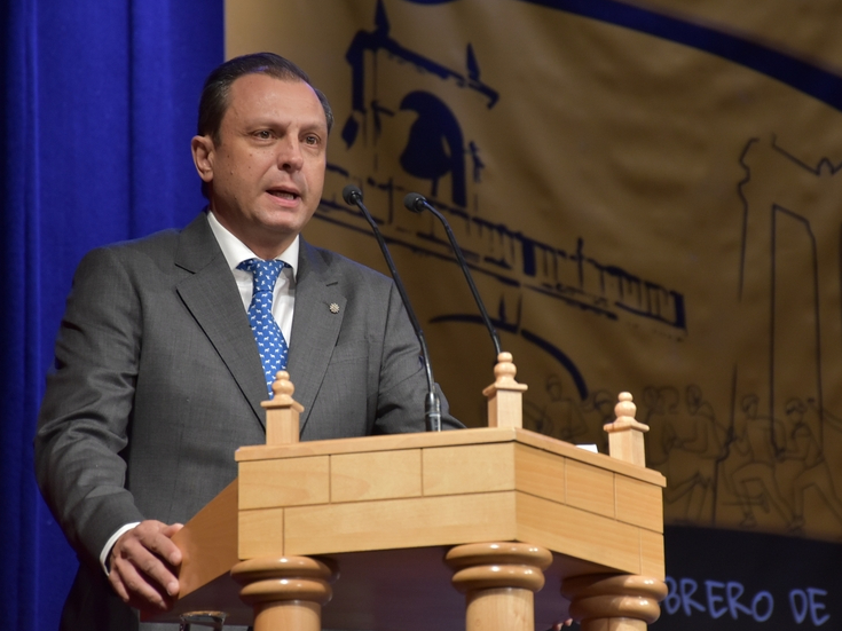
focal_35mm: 198
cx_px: 453
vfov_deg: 7.5
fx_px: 4815
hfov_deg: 10.0
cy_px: 313
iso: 1000
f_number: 5.6
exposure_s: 1/60
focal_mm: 112
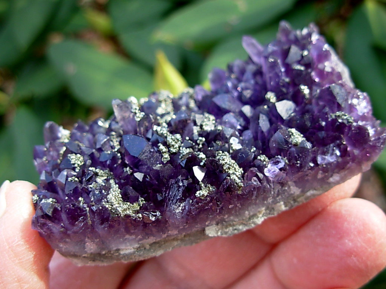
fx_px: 424
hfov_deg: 49.0
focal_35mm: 38
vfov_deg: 37.7
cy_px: 144
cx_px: 193
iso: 50
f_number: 2.9
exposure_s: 1/73.9
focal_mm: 6.3
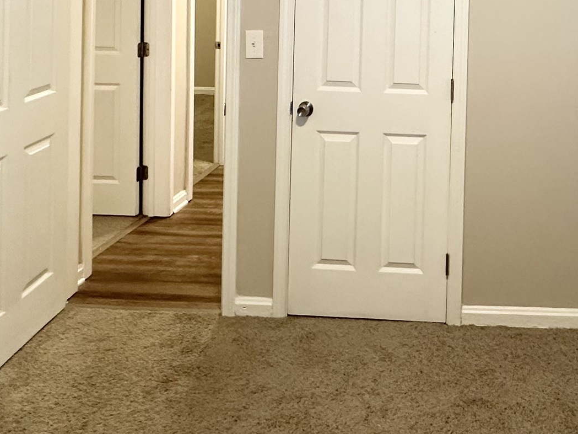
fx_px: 685
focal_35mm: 41
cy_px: -39
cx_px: 473
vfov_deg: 31.4
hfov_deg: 43.4
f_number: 2.2
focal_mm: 2.22
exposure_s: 1/60
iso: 200
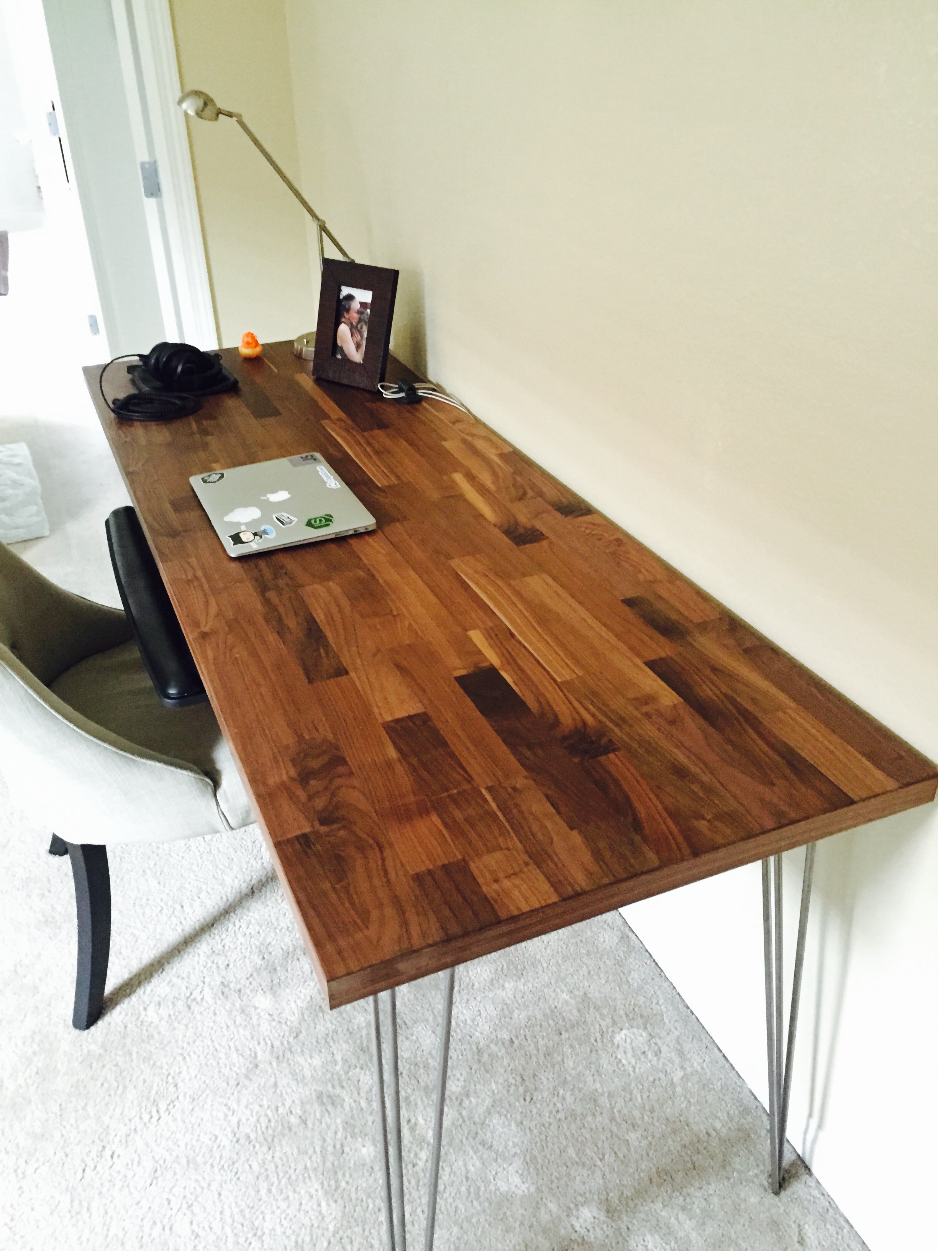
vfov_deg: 61.7
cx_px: 469
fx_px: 1048
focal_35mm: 29
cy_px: 626
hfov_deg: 48.2
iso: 640
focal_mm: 4.15
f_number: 2.2
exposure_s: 1/15
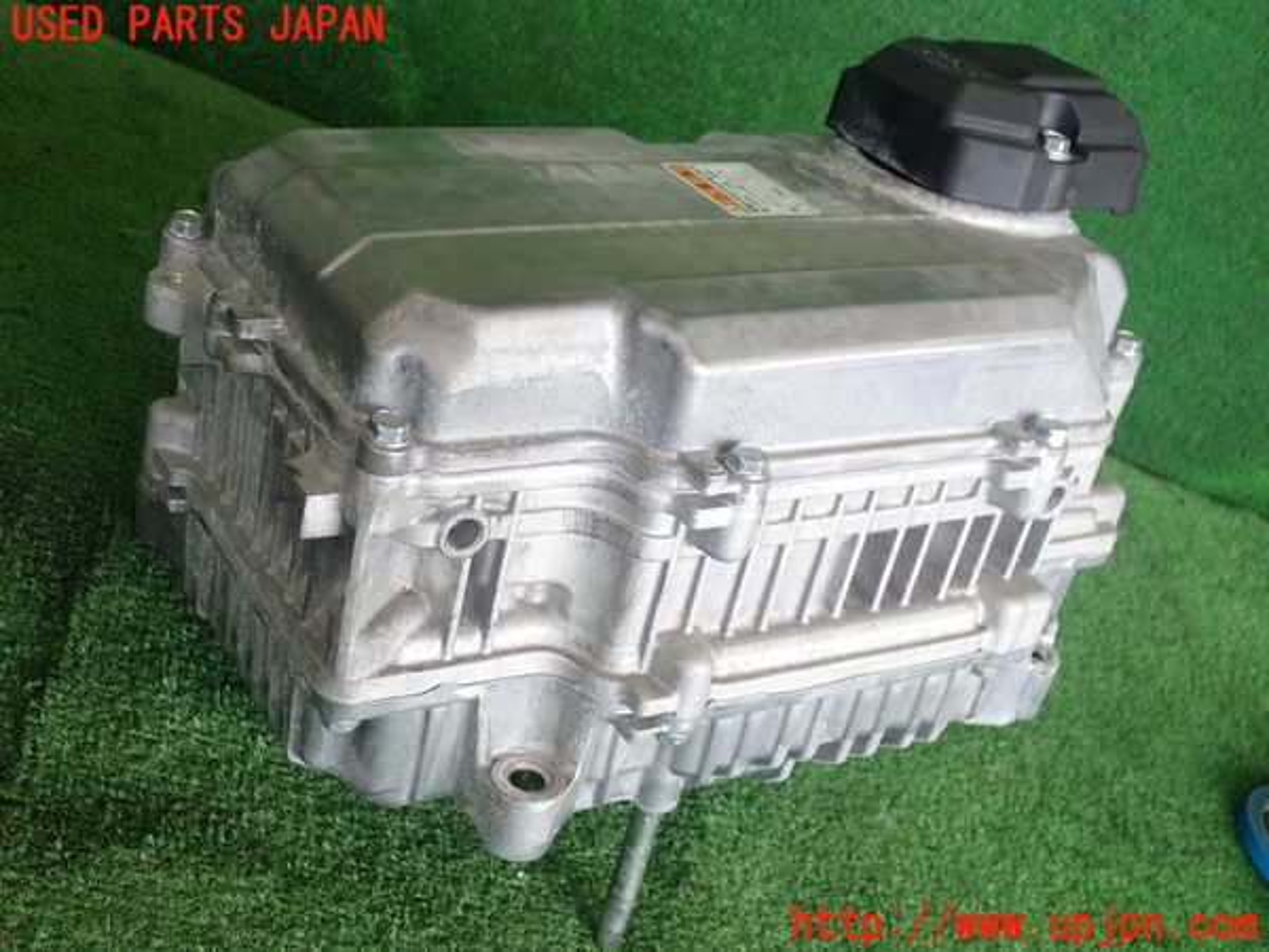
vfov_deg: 33.6
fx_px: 1576
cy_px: 476
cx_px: 634
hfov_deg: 43.9
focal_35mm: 43
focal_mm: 7.86
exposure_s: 1/80
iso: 200
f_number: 2.9
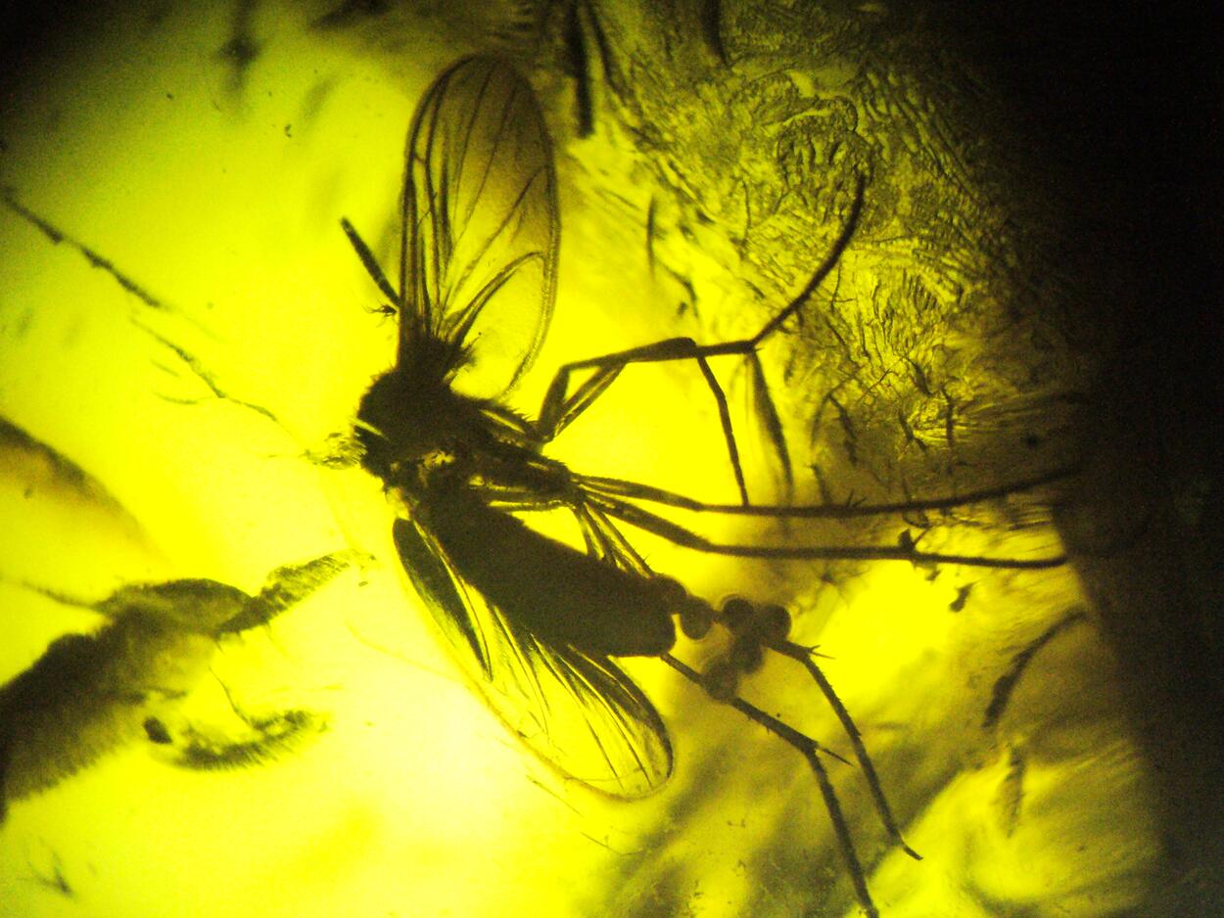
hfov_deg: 27.8
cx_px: 612
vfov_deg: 21.0
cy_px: 459
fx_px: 2476
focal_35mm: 70
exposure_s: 1/640
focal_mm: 11.5
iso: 400
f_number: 4
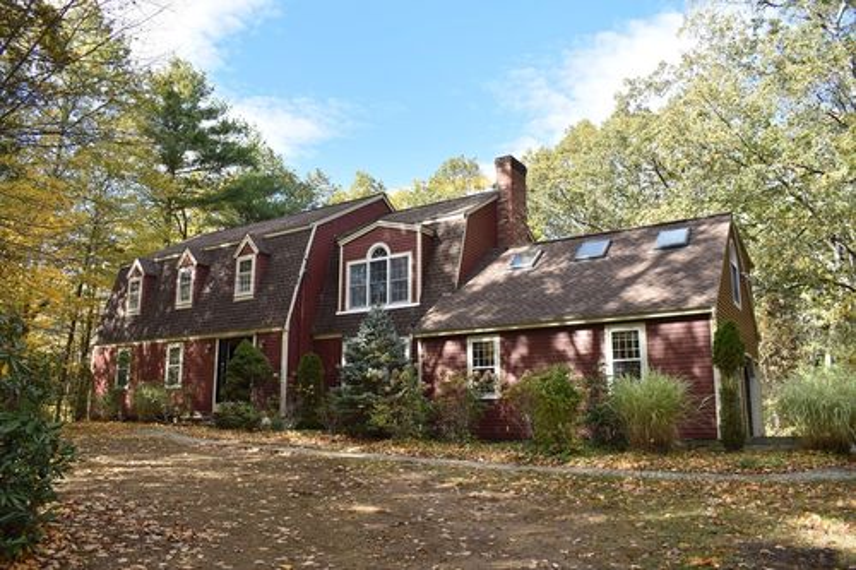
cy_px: 285
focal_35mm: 27
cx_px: 428
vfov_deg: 47.9
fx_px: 642
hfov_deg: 67.4
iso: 100
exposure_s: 1/125
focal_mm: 18
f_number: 6.3
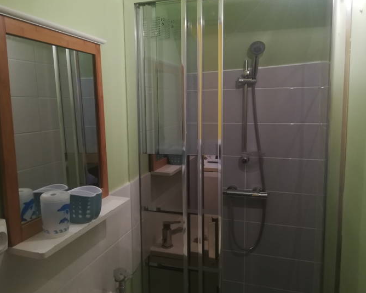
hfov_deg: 58.6
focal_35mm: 30
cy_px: 143
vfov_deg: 48.5
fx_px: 325
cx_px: 162
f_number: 2.2
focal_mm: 3.83
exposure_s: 1/25
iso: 320
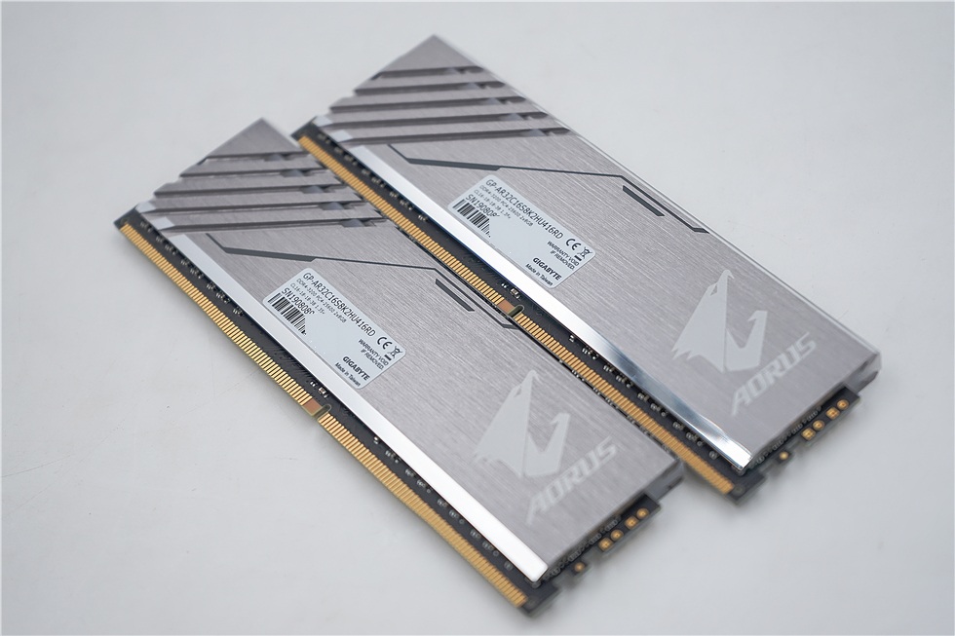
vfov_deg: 19.4
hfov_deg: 28.8
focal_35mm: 70
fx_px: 1857
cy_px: 318
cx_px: 478
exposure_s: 1/250
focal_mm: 70
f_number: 5.6
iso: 125
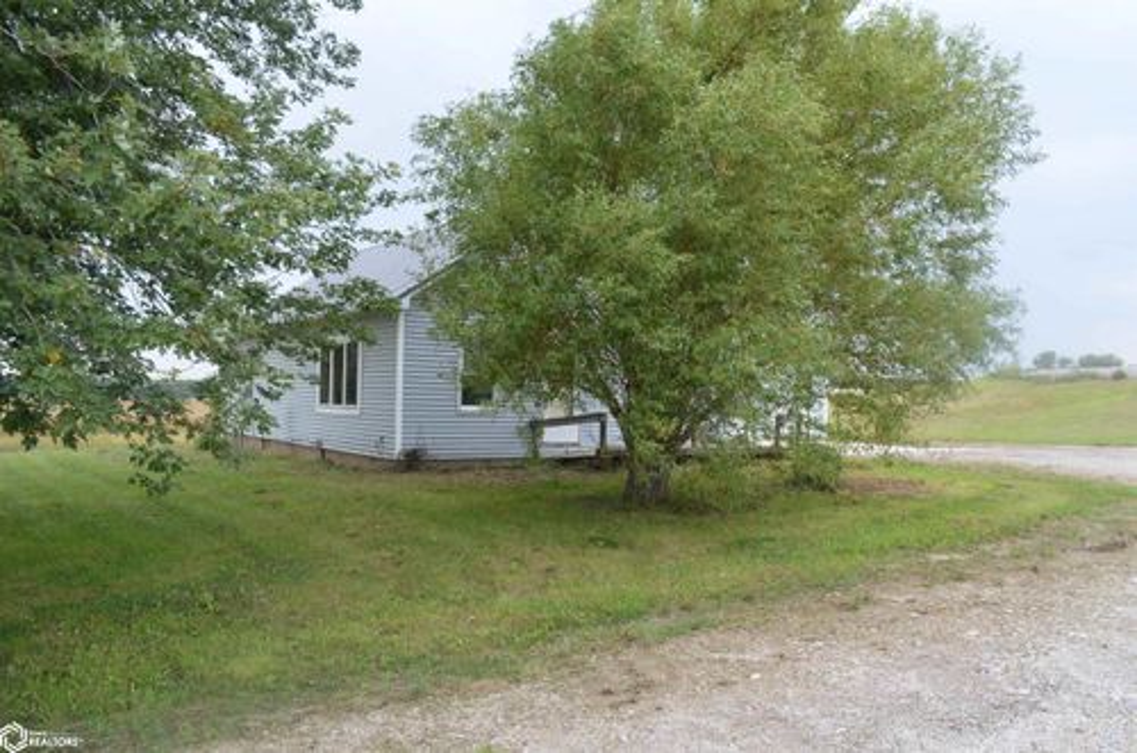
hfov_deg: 67.5
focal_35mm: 27
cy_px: 376
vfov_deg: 47.7
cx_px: 568
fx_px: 851
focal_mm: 18
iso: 200
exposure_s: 1/200
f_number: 7.1
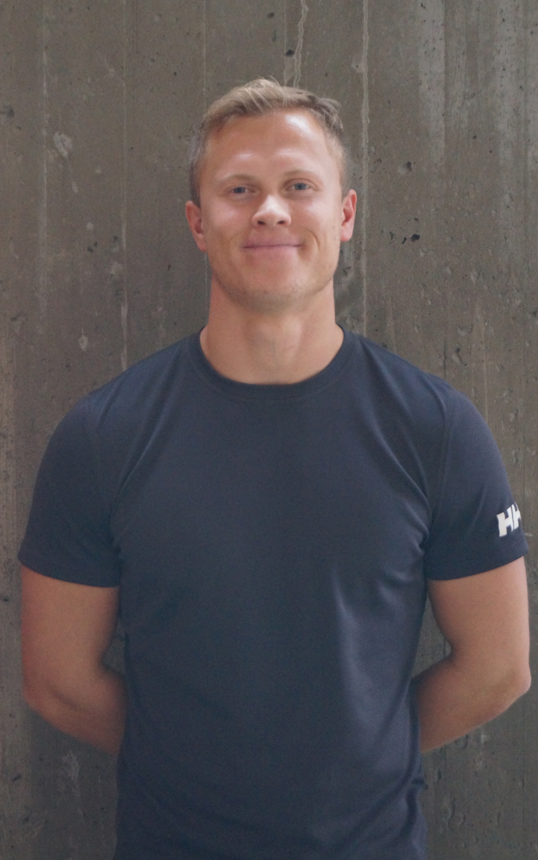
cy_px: 429
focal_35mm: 85
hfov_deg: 15.5
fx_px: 1983
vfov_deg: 24.5
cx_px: 274
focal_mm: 55
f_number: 5.6
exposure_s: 1/60
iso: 3200
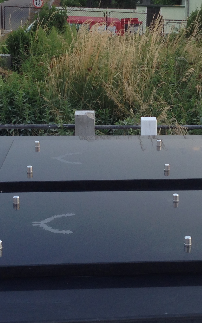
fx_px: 722
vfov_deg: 25.2
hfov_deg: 15.7
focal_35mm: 82
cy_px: 134
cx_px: 197
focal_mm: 4.12
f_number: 2.4
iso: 50
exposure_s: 1/167
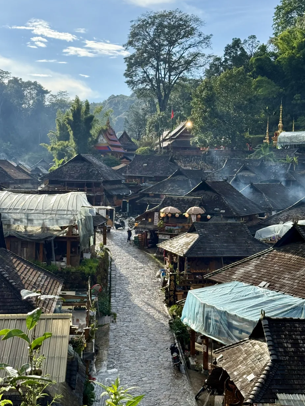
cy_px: 188
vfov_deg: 34.3
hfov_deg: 26.1
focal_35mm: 56
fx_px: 658
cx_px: 149
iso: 100
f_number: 1.78
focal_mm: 6.76
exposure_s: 1/3096
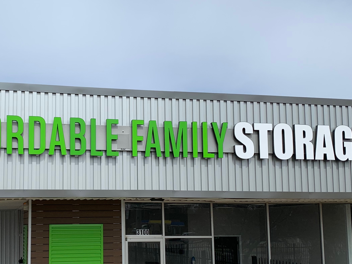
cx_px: 104
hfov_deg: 37.6
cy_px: 172
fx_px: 508
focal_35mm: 50
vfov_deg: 28.9
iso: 25
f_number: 1.8
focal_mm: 4.25
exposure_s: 1/3937
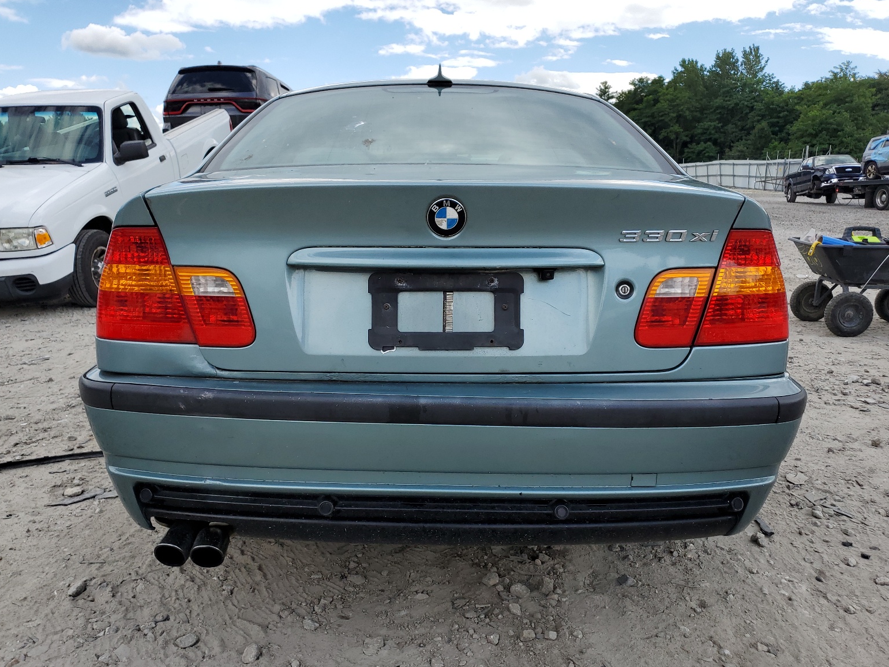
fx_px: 693
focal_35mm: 27
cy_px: 344
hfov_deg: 65.3
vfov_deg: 51.4
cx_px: 435
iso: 50
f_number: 1.5
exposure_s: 1/2000
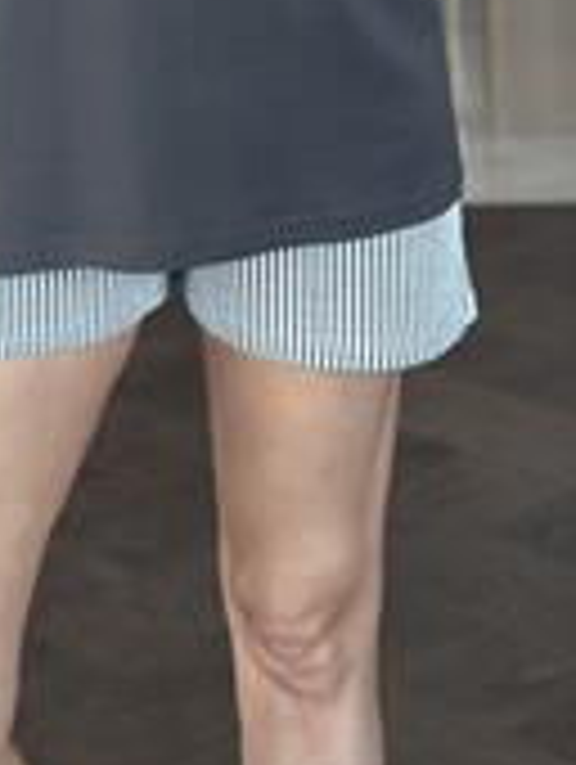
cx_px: 148
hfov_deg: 10.4
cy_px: -230
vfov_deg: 13.3
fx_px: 3165
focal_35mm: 143
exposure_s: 1/60
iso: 160
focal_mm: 6.86
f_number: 1.78
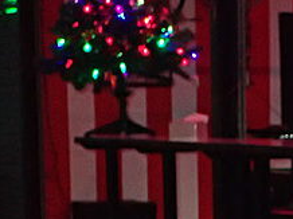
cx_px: 298
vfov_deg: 8.4
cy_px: 392
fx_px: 1429
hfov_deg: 11.6
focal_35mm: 169
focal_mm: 8.41
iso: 800
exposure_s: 1/50
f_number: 3.1
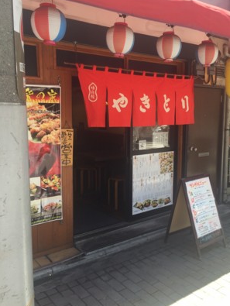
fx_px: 292
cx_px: 129
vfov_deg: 55.2
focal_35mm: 33
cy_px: 138
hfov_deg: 42.9
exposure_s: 1/258
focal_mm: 4.15
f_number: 2.2
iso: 32
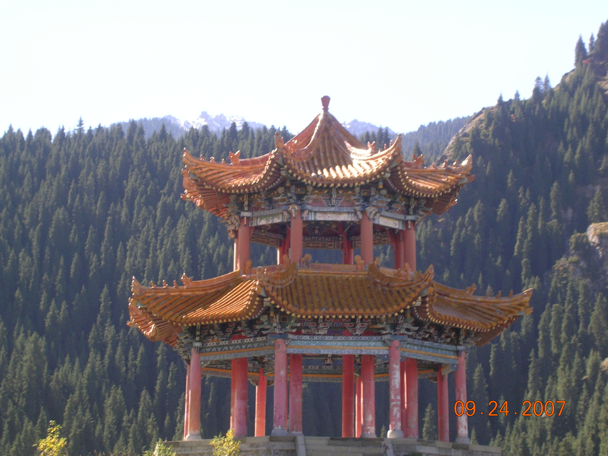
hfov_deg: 17.1
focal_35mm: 115
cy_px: 228
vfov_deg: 12.9
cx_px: 304
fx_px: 2020
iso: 50
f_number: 4.9
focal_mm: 17.4
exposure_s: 1/118
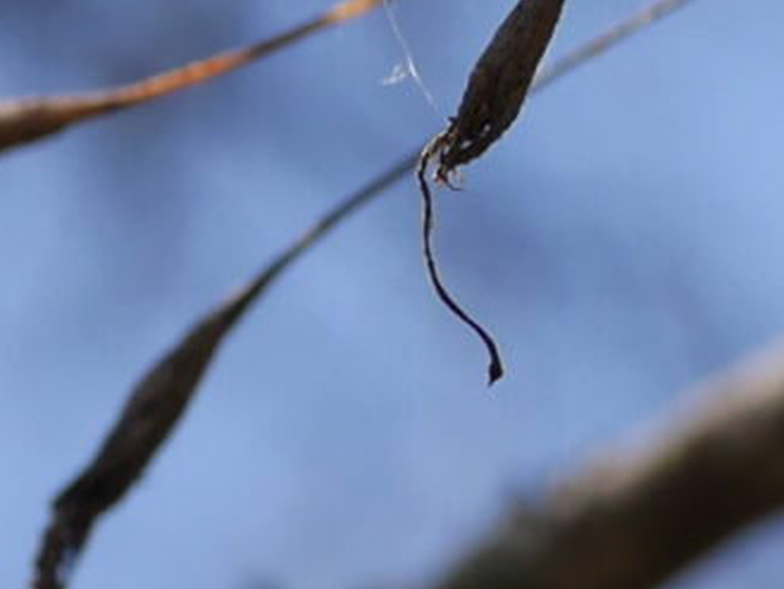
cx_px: 2290
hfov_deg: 4.9
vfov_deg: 3.8
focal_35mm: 389
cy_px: -458
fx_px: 8813
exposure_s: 1/800
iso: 200
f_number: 4
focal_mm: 25
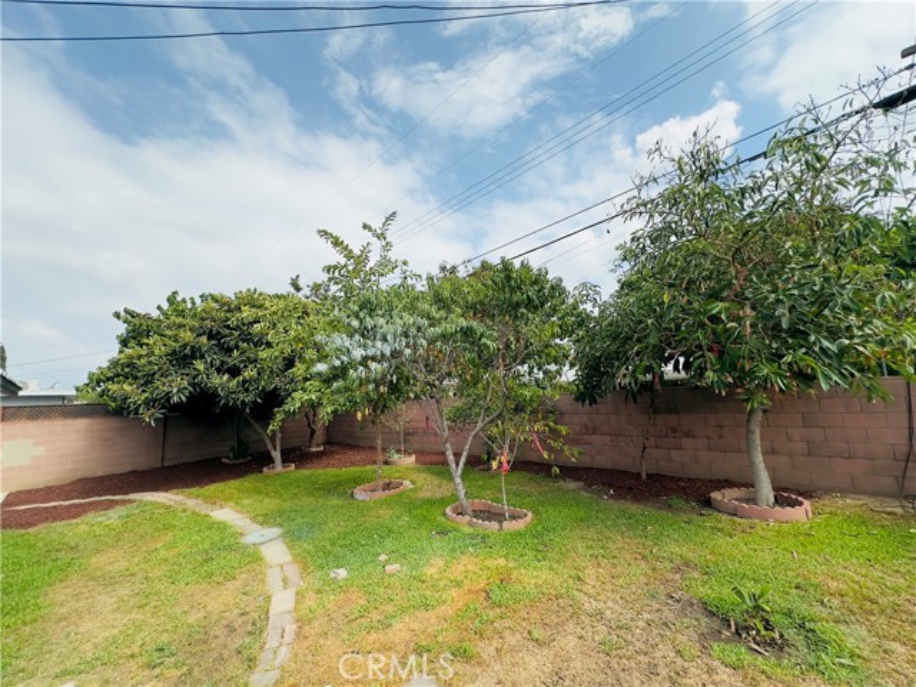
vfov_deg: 85.7
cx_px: 458
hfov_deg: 102.1
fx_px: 370
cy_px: 344
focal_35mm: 14
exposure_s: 1/2304
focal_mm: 2.22
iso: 50
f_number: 2.2
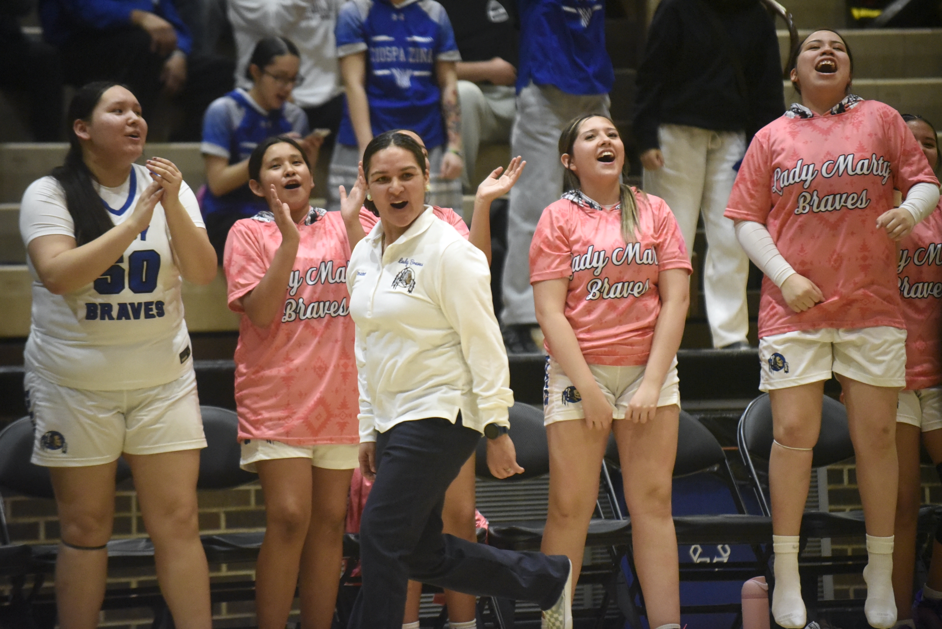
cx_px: 471
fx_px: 5235
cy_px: 314
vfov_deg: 6.9
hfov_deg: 10.3
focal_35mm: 200
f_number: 3.2
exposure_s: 1/1600
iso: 12800
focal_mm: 200
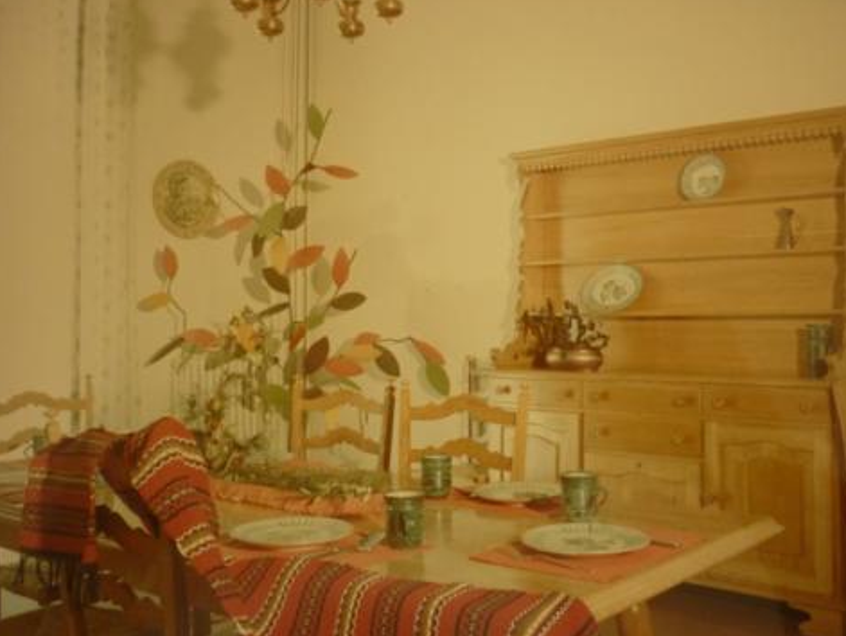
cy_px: 315
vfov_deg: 40.7
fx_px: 856
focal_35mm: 35
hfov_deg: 52.6
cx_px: 444
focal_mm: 5.5
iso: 320
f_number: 2.8
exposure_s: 1/30
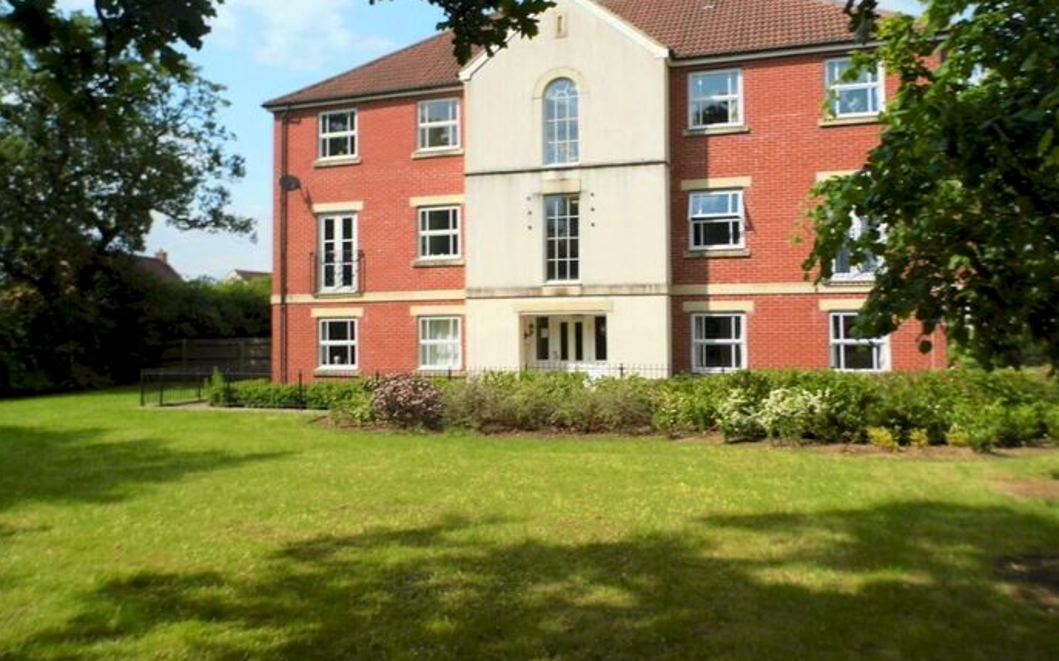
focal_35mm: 27
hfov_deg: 68.4
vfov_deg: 45.9
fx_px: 779
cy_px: 300
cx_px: 530
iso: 100
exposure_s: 1/125
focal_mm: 4.5
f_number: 8.9
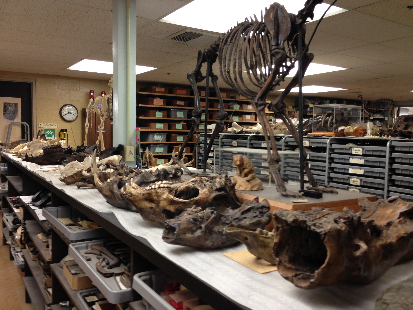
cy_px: 155
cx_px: 206
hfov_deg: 55.4
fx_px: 394
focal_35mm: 33
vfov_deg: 42.9
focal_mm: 4.13
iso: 64
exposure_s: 1/20
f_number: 2.4
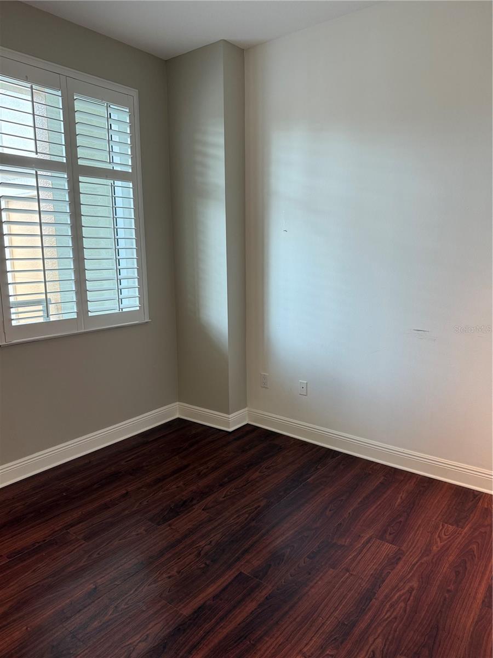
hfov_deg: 56.8
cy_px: 329
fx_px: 456
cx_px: 246
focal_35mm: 24
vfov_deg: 71.6
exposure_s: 1/120
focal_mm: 6.76
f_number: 1.78
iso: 160
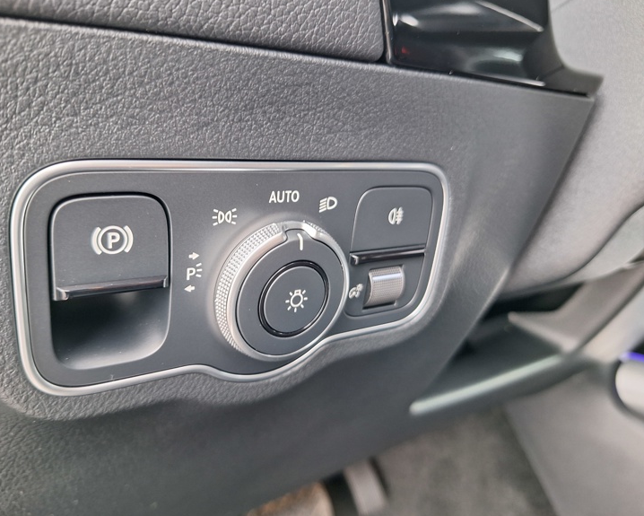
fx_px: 477
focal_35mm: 25
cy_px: 250
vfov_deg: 56.8
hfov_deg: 68.0
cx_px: 297
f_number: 1.8
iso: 160
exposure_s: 1/50
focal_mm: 5.54
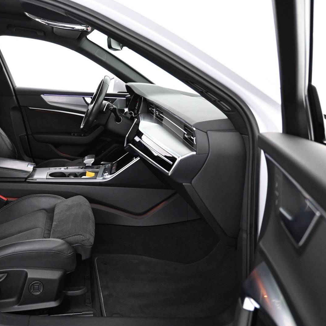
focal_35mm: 31
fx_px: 330
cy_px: 162
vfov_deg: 52.5
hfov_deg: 50.7
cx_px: 88
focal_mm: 16
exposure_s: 1/25
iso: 1600
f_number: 3.5
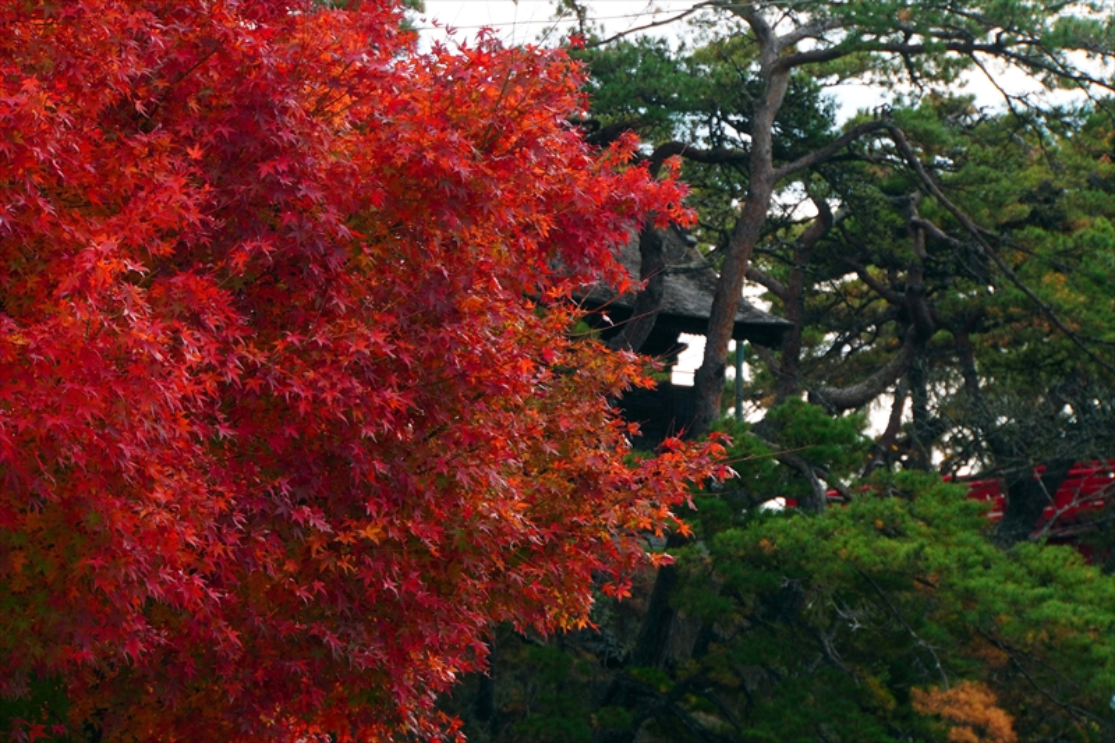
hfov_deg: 16.3
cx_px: 558
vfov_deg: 10.9
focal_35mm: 126
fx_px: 3897
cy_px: 372
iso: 100
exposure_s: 1/160
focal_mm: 83.9
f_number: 6.3
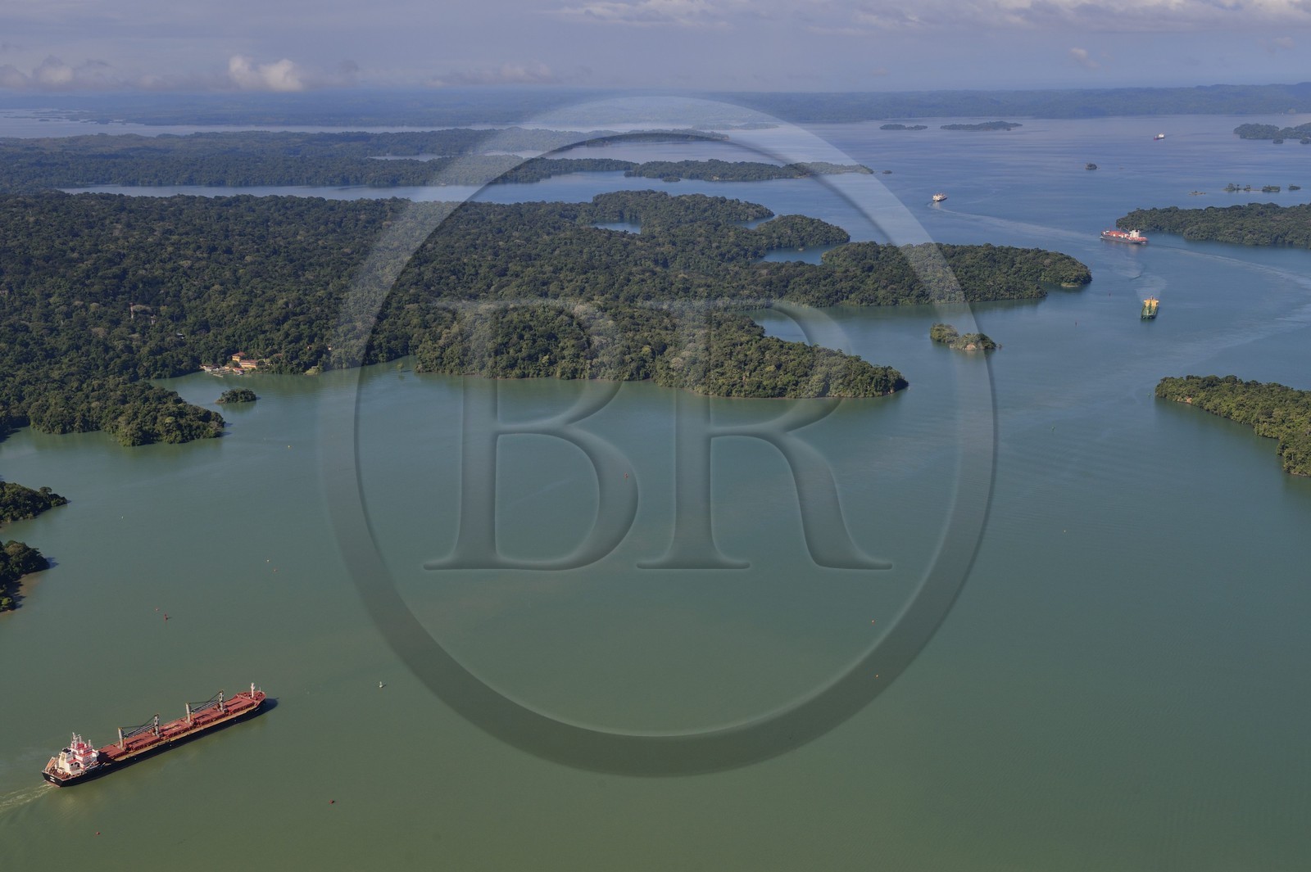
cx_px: 656
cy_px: 436
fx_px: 1529
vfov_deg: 31.9
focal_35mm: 42
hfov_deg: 46.4
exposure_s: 1/800
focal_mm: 42
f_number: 10
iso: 320
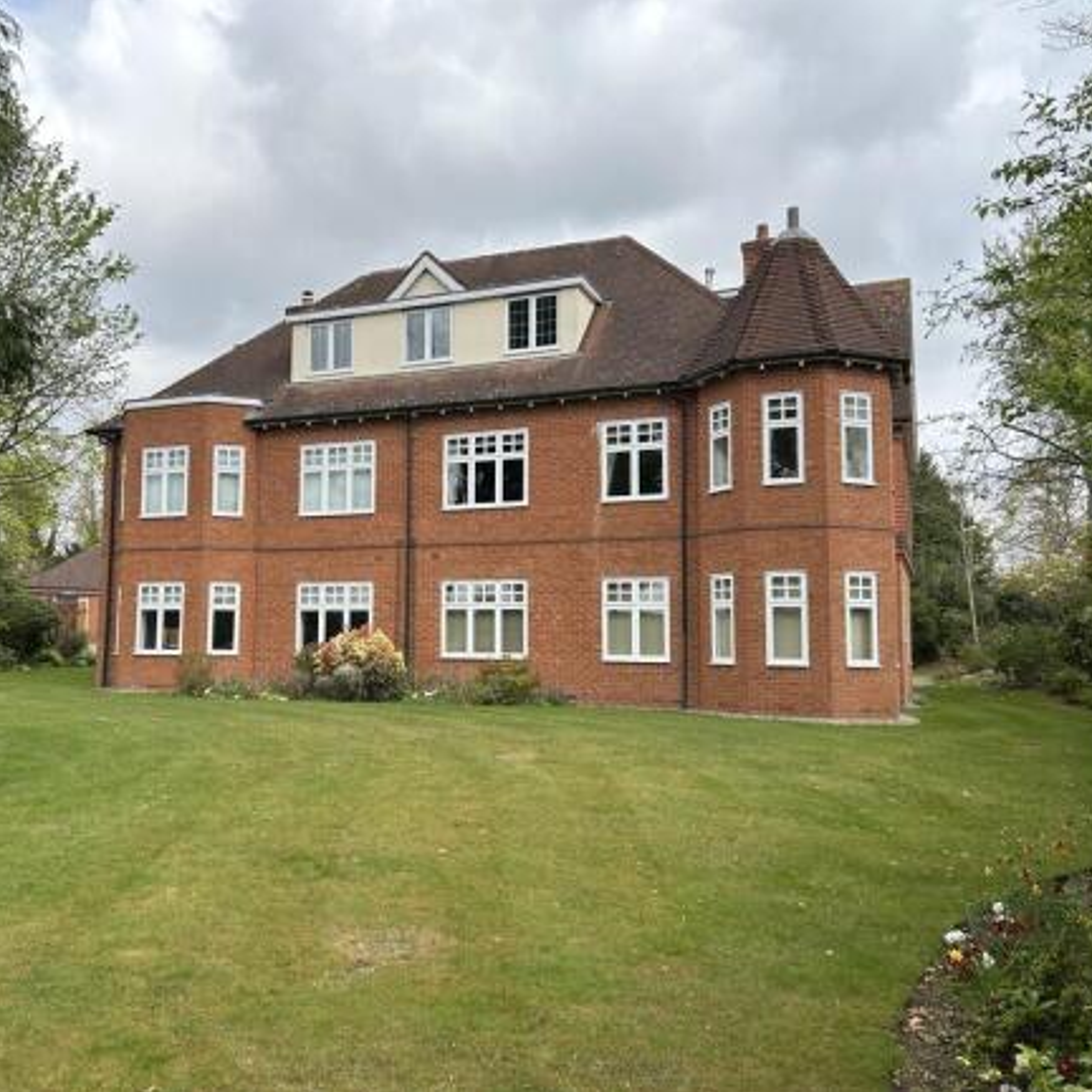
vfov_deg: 52.5
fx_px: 1106
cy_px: 547
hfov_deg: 52.2
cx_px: 444
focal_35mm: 31
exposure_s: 1/2457
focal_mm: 5.7
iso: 50
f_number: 1.5
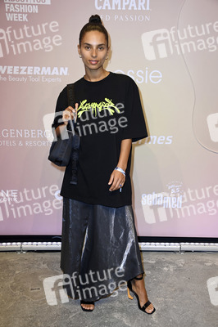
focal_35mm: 45
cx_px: 109
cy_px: 164
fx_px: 409
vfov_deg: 43.6
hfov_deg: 29.8
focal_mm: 45
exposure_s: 1/250
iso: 400
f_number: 5
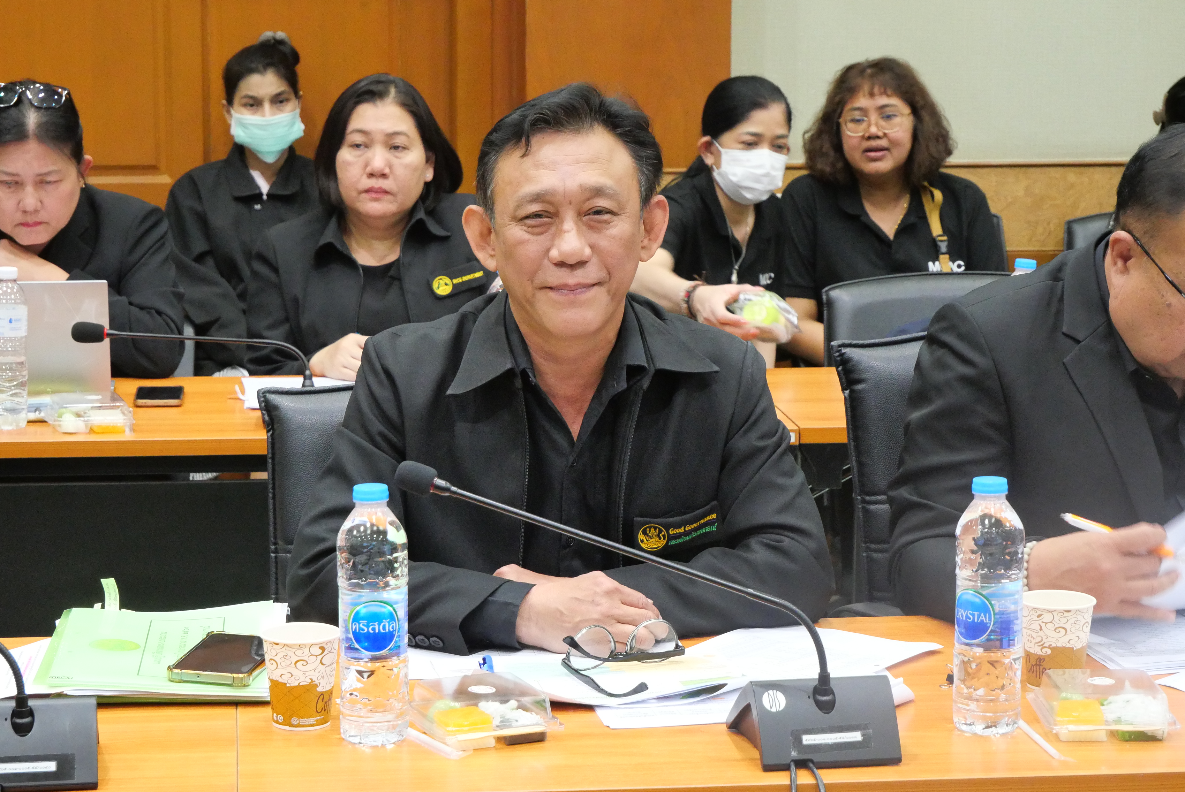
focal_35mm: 87
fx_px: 2865
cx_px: 592
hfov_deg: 23.4
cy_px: 396
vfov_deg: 15.7
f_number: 6.3
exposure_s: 1/30
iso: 3200
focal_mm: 42
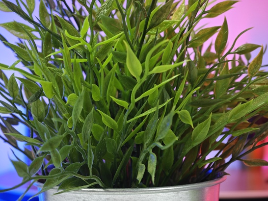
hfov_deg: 26.0
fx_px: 581
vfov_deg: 19.7
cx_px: 134
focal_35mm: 75
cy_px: 100
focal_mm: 10
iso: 1000
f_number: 2
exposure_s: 1/100
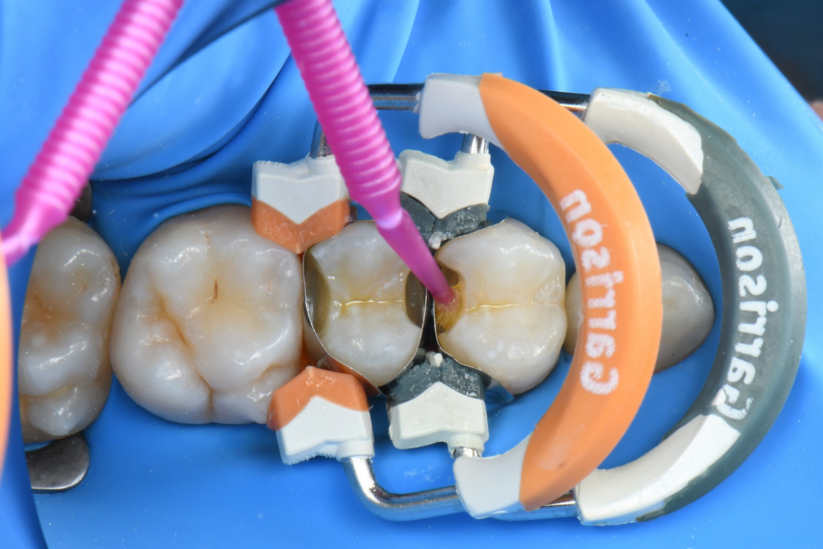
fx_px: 3589
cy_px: 274
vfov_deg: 8.7
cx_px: 412
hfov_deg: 13.1
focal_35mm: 157
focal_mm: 105
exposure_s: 1/125
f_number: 32
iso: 400
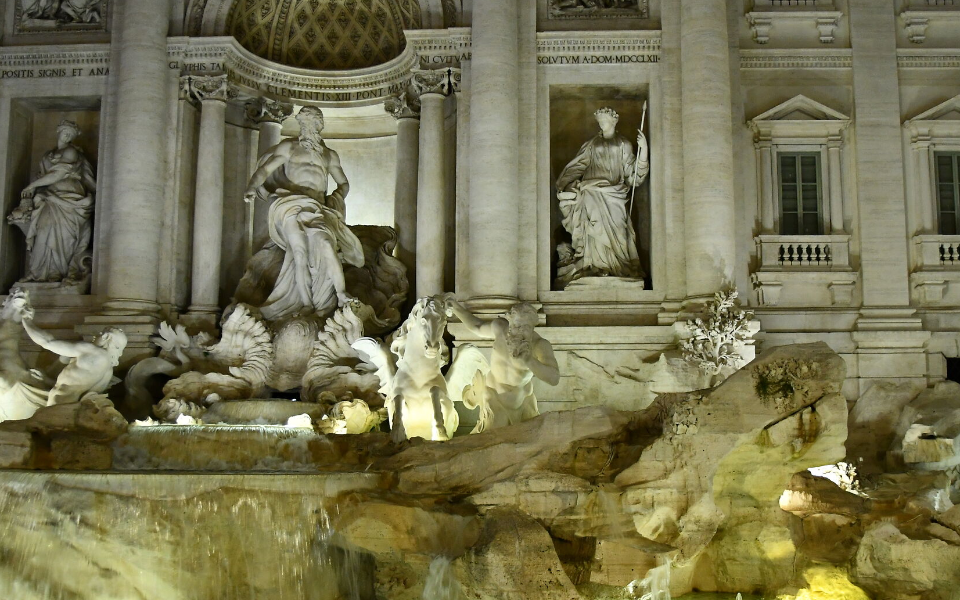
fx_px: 968
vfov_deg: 34.4
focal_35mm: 37
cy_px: 335
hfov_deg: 52.6
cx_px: 537
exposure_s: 1/30
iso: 1600
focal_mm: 17
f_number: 2.8
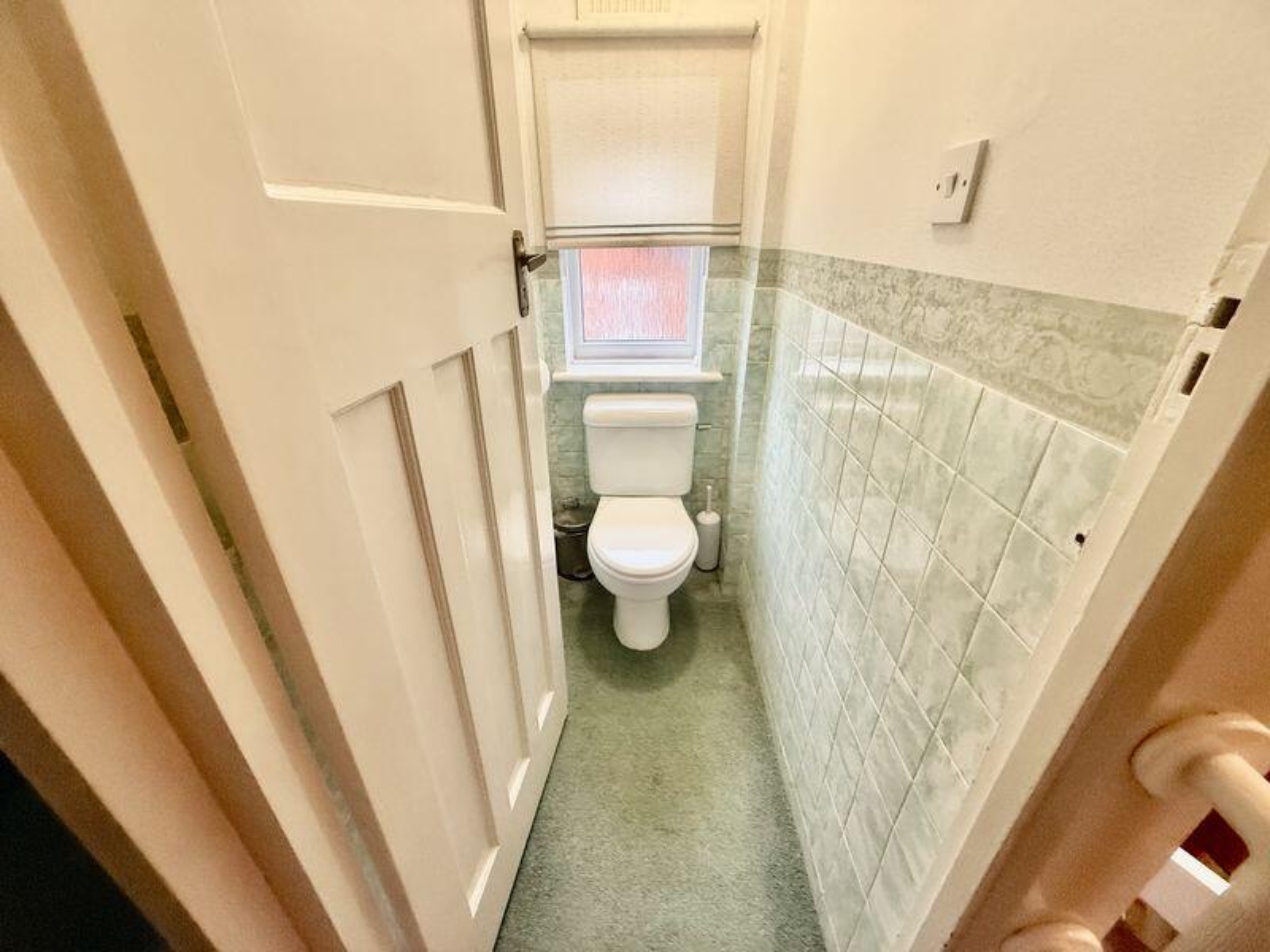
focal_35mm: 14
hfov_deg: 102.1
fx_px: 514
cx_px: 635
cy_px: 476
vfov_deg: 85.7
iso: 250
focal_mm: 2.22
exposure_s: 1/50
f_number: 2.2
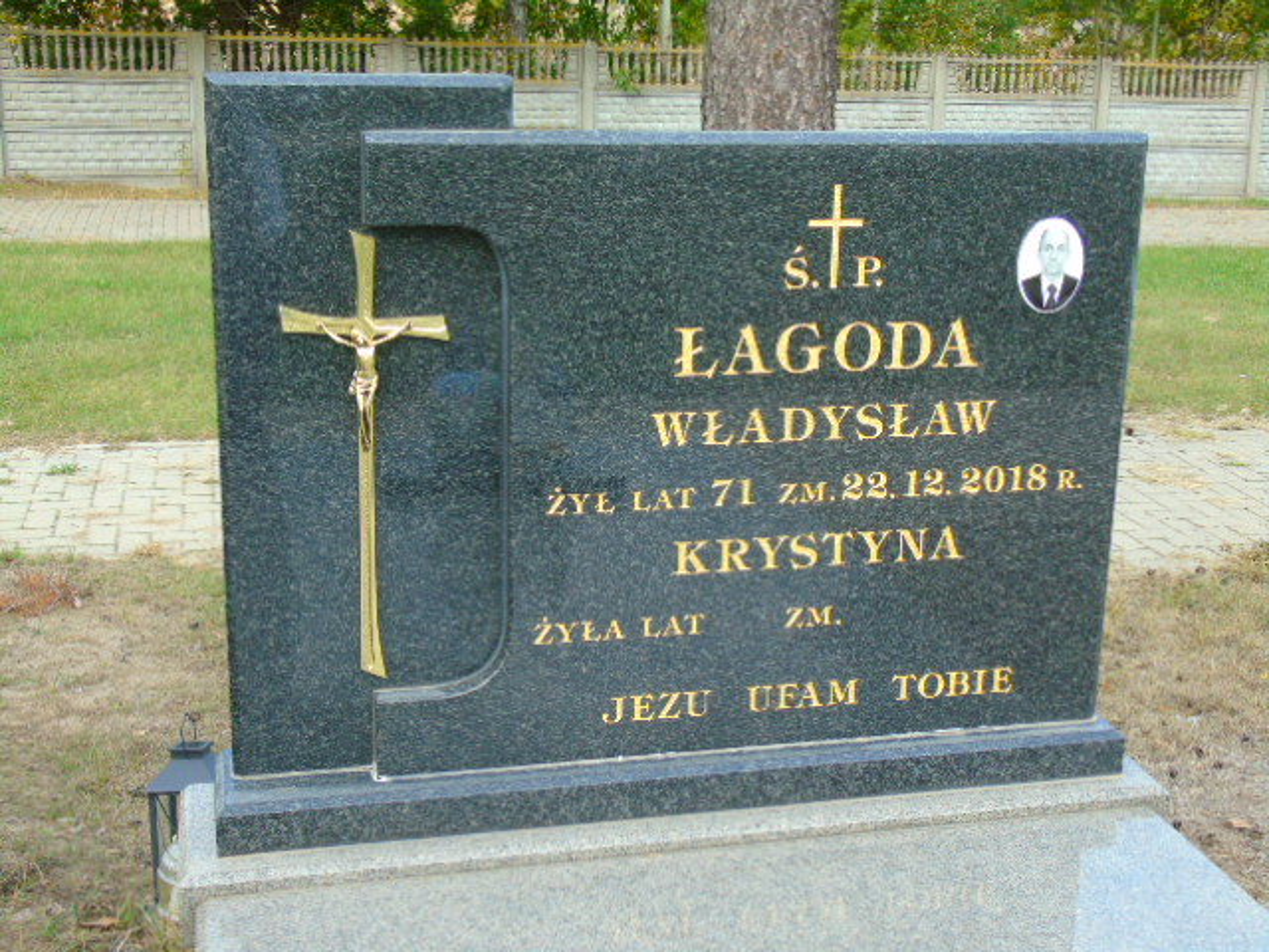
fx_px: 1686
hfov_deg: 41.2
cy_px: 476
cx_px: 634
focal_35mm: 46
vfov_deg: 31.5
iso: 80
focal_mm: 8.2
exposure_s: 1/60
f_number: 4.1
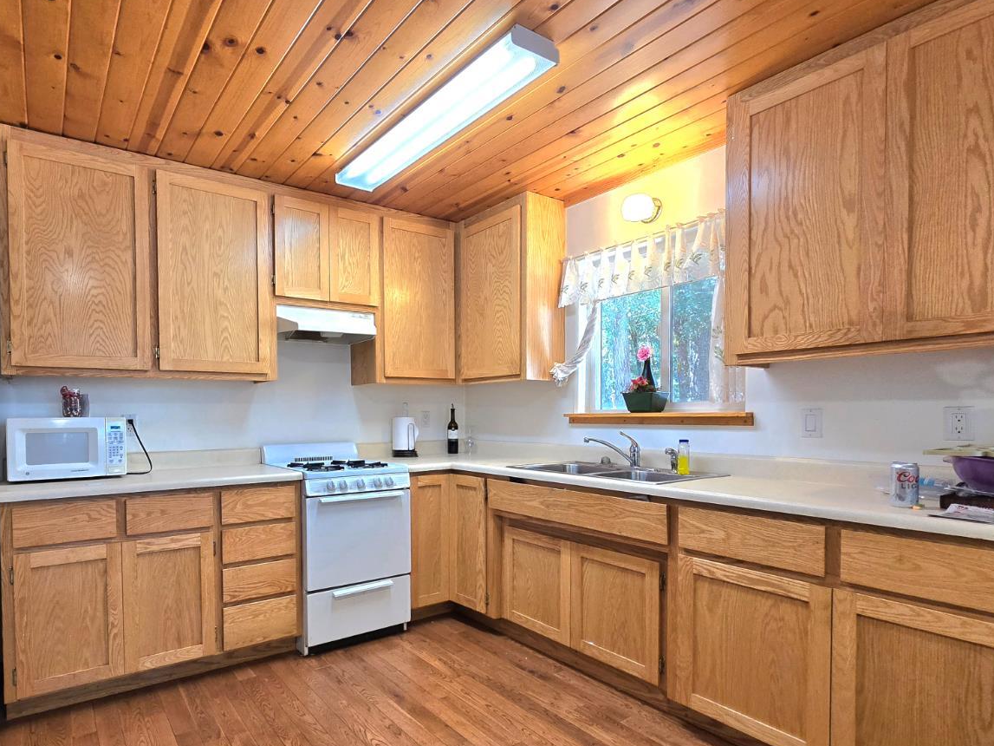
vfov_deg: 74.4
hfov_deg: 89.4
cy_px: 421
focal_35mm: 17
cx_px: 380
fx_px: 488
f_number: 2.2
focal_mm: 2.2
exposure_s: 1/60.2
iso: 200
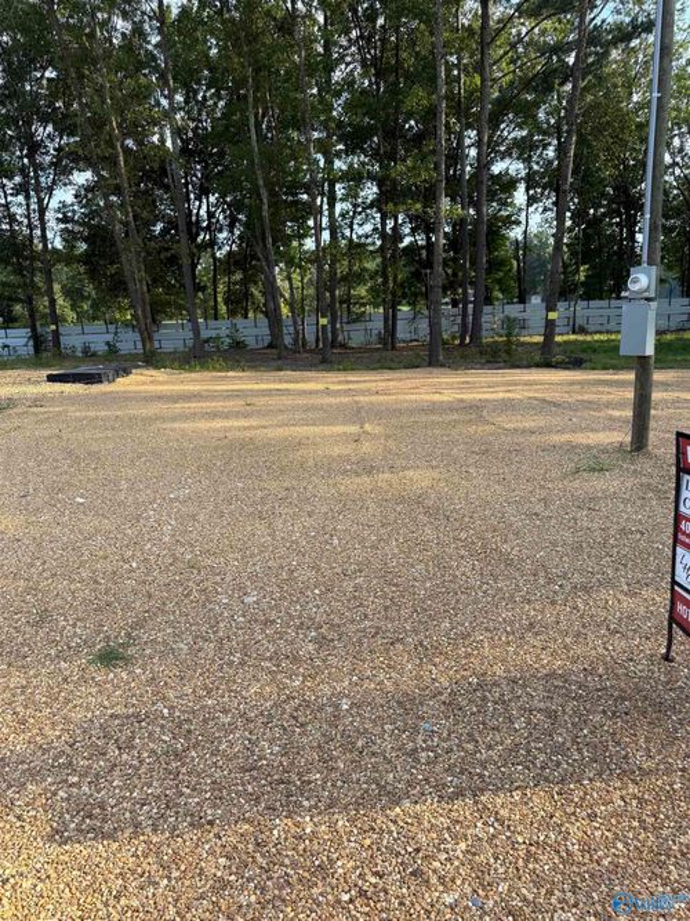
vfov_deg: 71.6
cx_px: 345
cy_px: 460
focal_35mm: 24
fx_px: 638
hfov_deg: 56.8
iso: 80
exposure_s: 1/1106
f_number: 1.78
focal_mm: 6.76
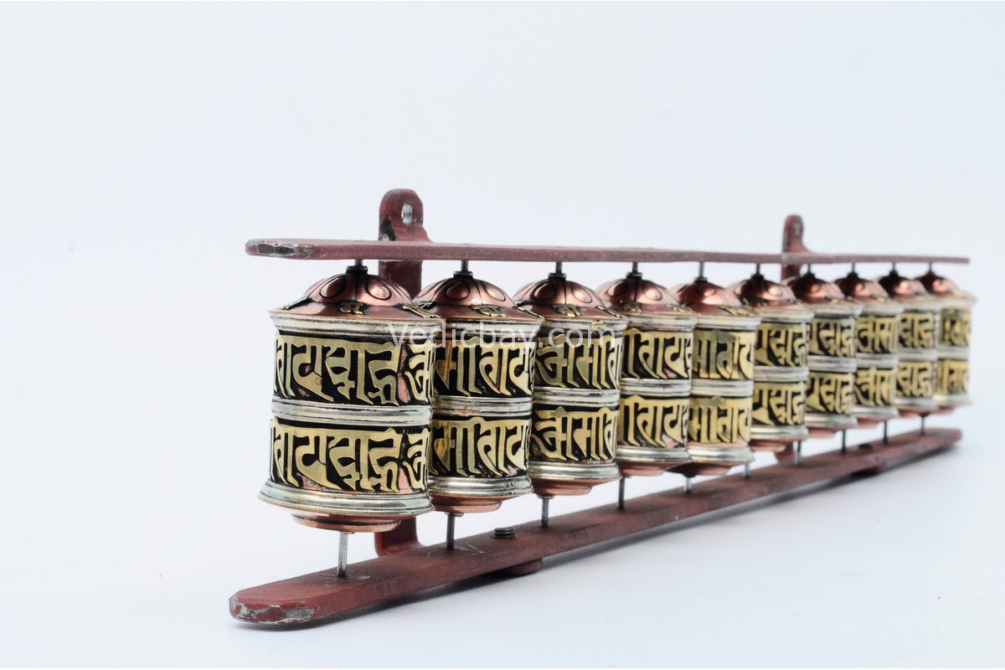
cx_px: 502
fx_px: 2010
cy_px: 335
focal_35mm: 72
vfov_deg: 18.9
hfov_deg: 28.1
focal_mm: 48
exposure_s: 1/125
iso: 200
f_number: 18
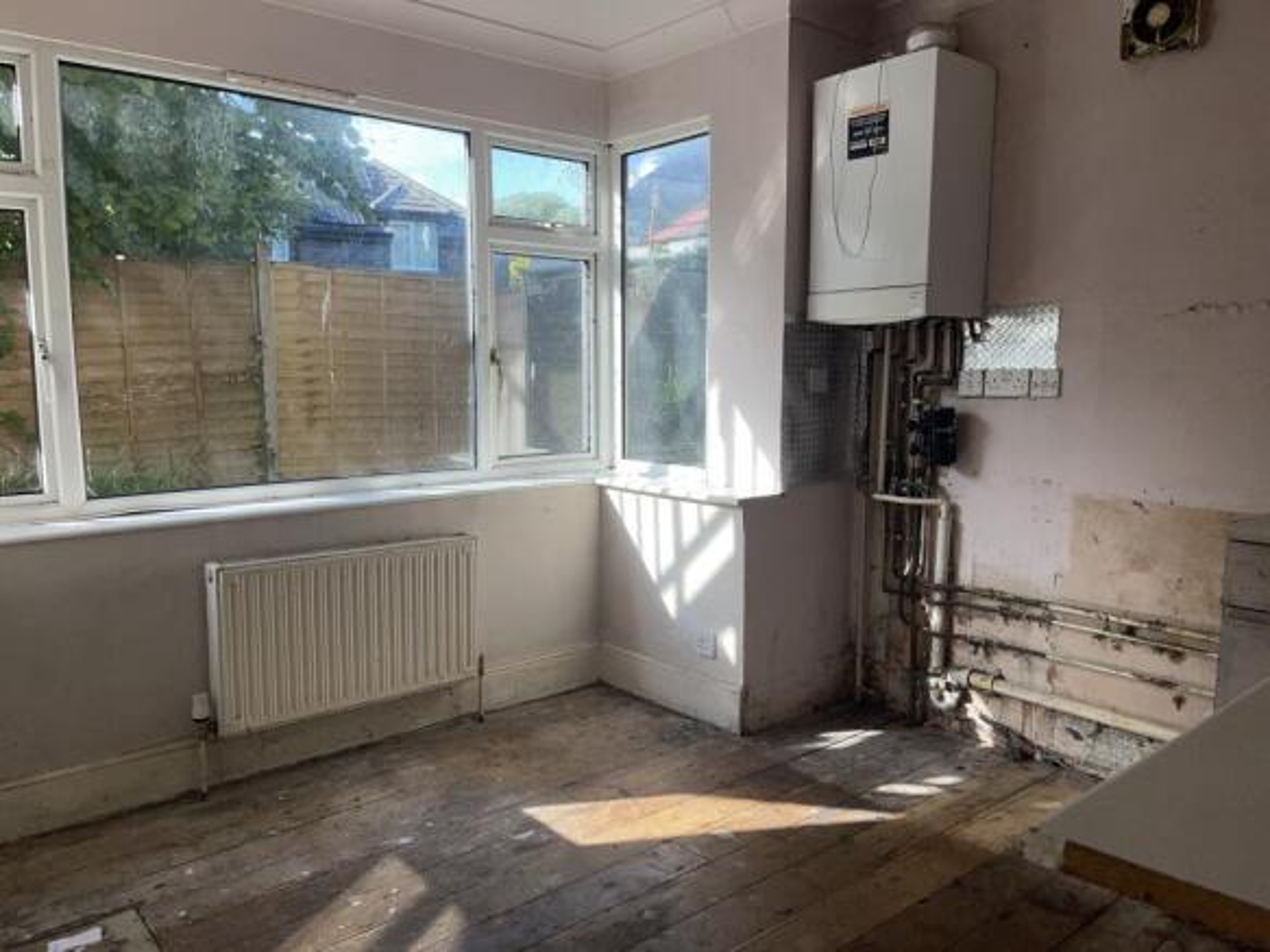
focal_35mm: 25
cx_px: 635
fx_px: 917
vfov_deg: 54.9
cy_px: 476
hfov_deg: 69.4
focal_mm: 5.1
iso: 32
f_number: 1.6
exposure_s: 1/930
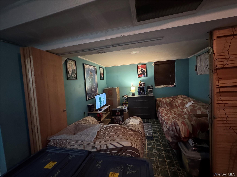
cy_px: 88
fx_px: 96
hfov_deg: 102.1
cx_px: 118
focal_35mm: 14
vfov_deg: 85.7
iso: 1000
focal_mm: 2.22
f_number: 2.2
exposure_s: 1/40
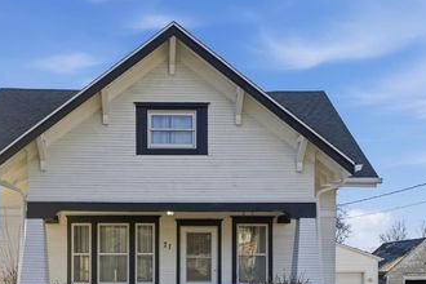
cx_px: 167
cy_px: 203
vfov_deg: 26.7
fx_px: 592
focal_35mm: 50
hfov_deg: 39.4
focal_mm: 33
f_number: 9
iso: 400
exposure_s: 1/3200
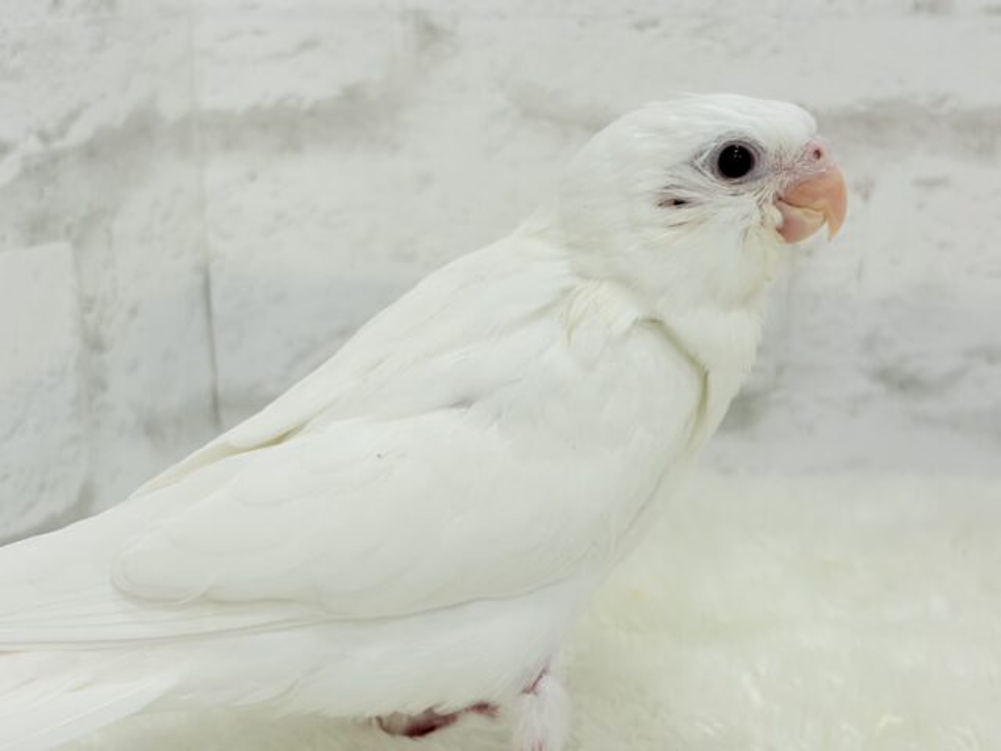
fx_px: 1504
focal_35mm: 52
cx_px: 500
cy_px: 376
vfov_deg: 28.0
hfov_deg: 36.8
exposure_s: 1/200
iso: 80
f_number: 1.6
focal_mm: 5.96
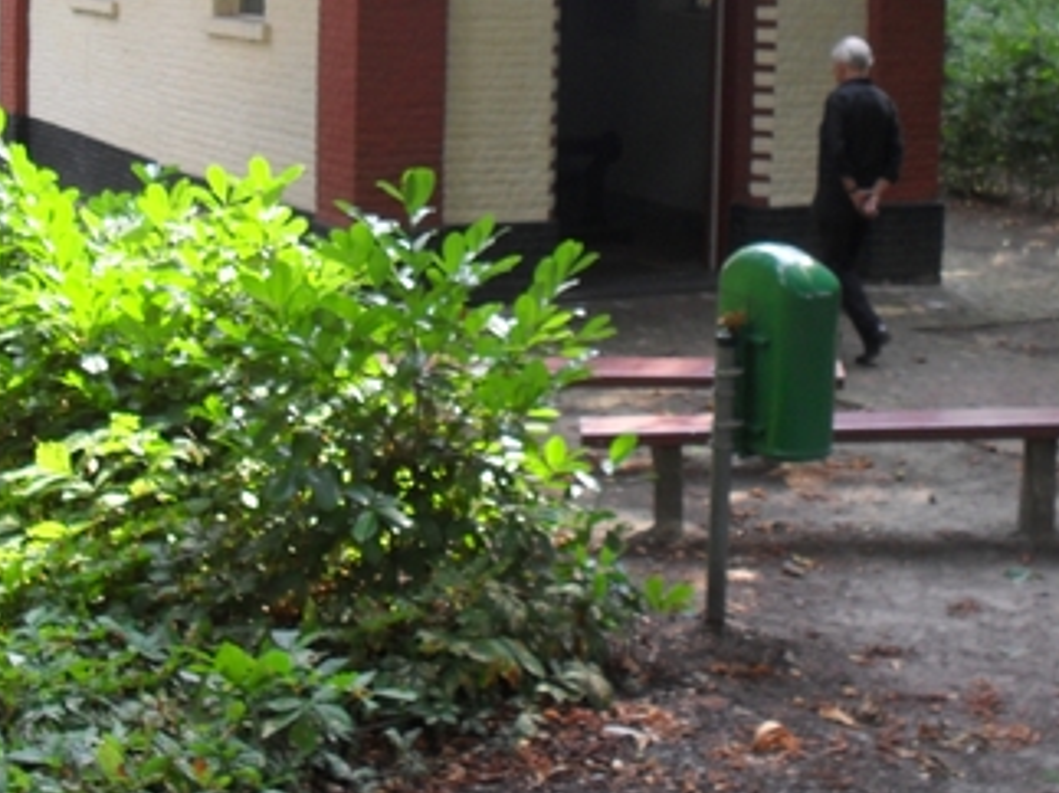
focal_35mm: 65
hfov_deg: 29.8
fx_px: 1988
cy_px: 79
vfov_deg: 22.0
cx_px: 557
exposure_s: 1/90
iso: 100
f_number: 3.2
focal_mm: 6.3
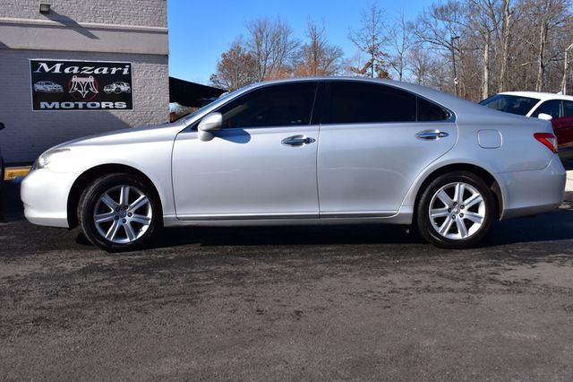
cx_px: 286
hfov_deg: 53.2
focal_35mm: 36
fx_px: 573
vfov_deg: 36.8
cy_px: 191
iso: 220
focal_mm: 24
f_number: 11
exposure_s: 1/500
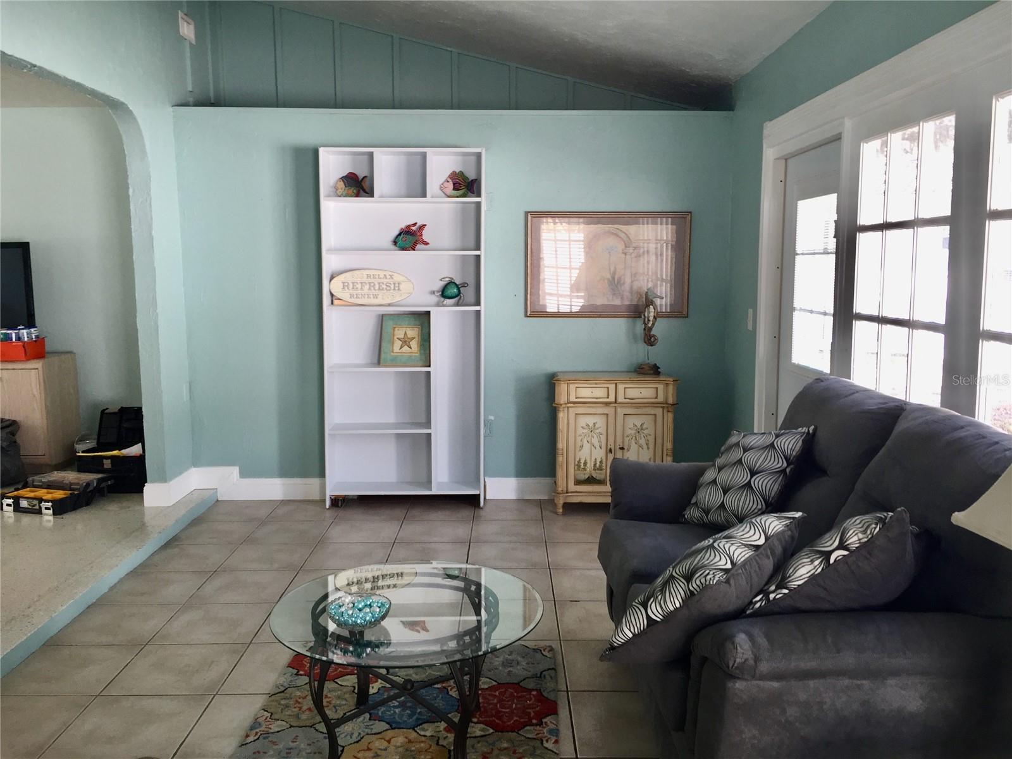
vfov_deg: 48.2
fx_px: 848
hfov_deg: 61.7
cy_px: 380
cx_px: 506
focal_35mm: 29
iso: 40
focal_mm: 4.15
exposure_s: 1/60
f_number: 2.2
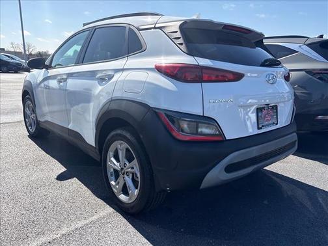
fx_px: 246
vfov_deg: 53.1
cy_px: 123
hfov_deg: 67.3
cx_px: 164
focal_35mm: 26
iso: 50
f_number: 1.6
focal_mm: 5.96
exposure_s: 1/3125
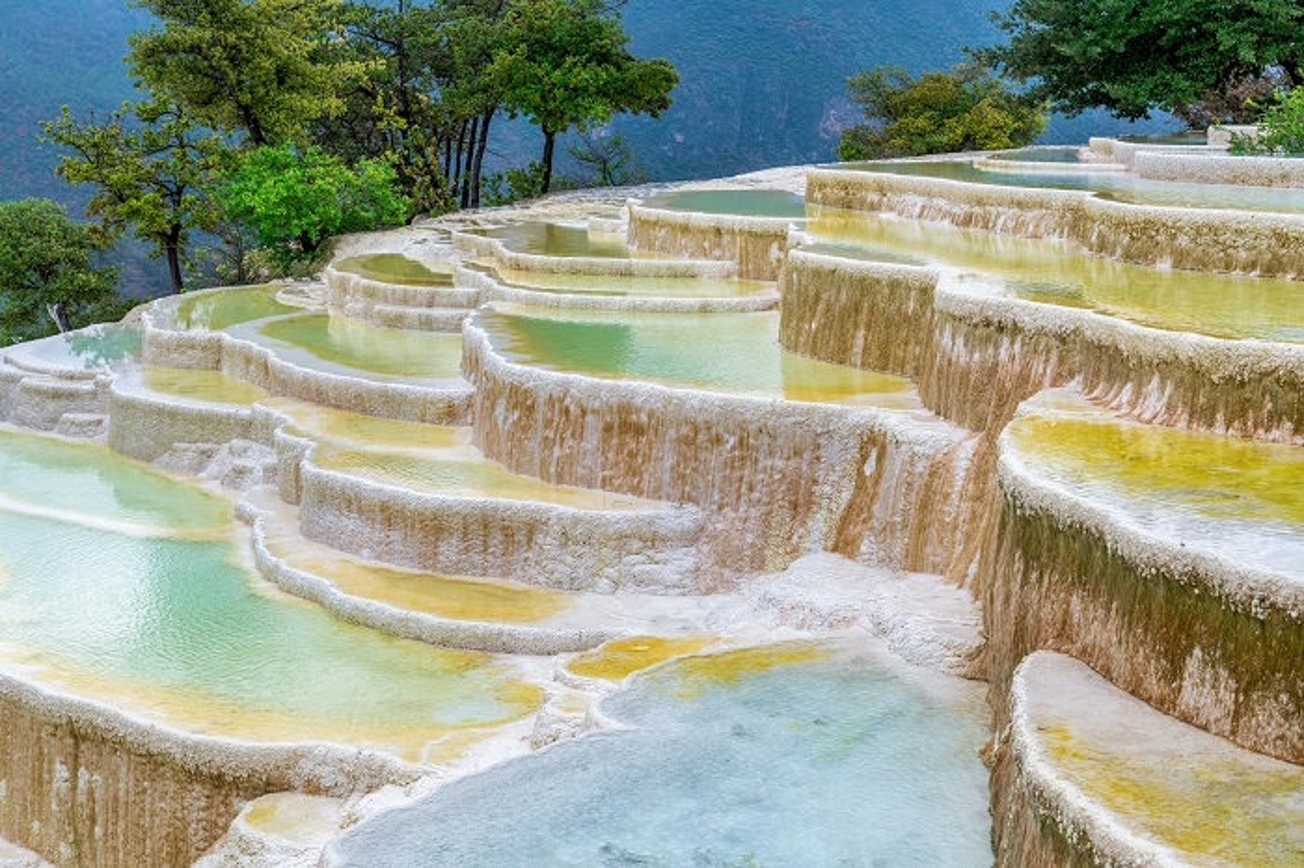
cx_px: 652
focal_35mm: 56
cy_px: 434
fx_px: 2027
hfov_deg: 35.7
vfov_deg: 24.2
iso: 100
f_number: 11
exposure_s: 1/80
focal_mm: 56
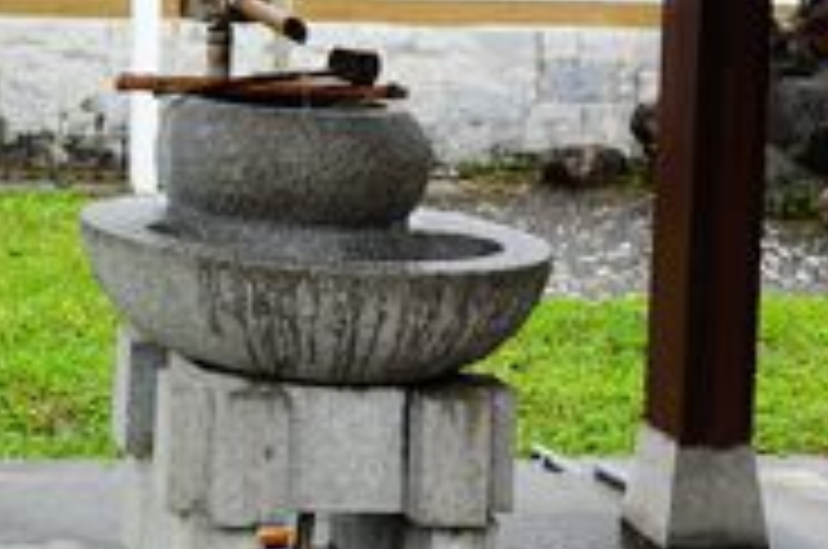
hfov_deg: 22.5
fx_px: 1952
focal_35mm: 85
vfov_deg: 15.6
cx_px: -94
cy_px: -38
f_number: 4
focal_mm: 8.8
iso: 125
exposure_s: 1/160
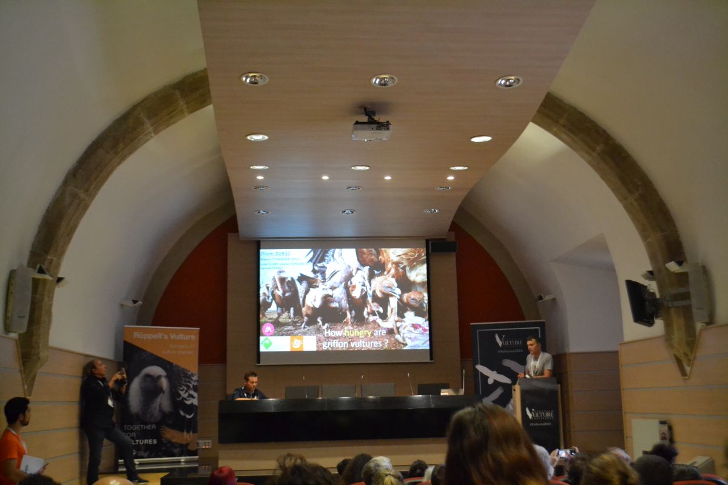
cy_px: 242
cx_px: 364
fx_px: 789
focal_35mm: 39
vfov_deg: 34.2
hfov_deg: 49.6
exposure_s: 1/100
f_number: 4.2
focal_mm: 26
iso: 3200
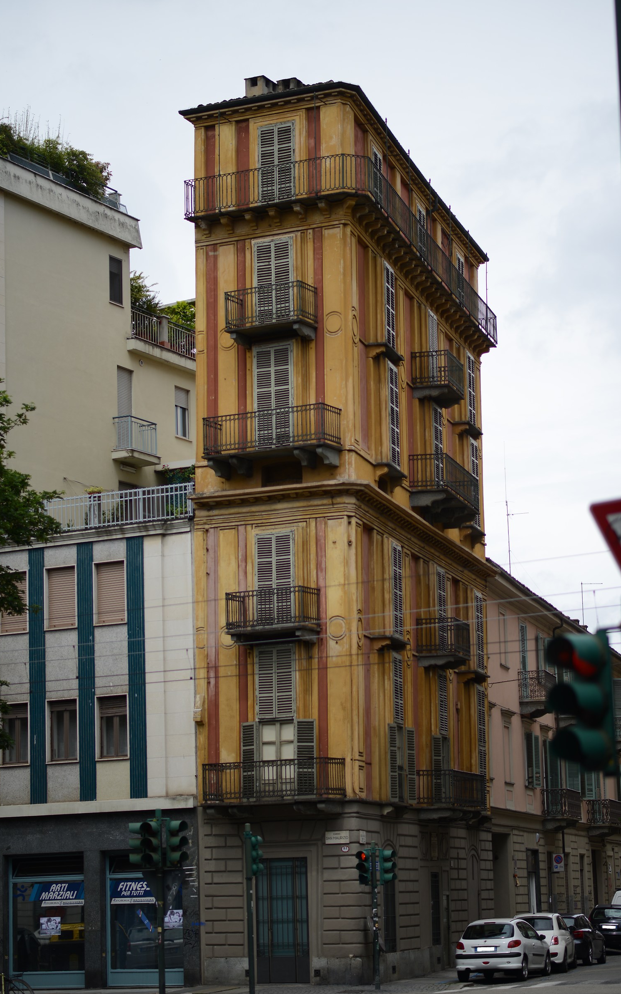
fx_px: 2356
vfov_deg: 23.8
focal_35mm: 87
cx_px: 302
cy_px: 496
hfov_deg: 15.0
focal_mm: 85
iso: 100
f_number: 1.8
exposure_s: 1/5000
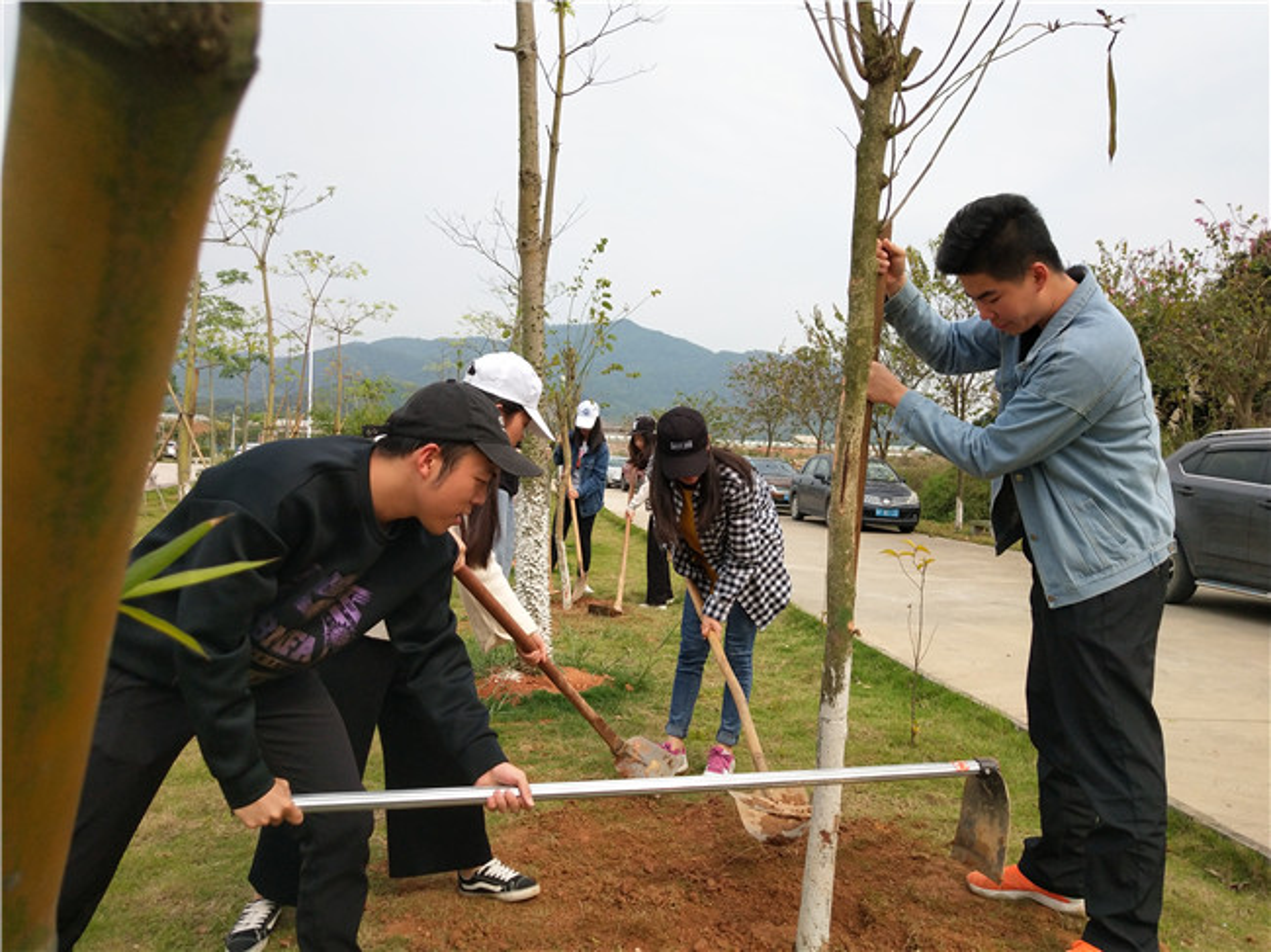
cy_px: 476
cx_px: 636
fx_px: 1101
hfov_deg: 60.0
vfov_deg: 46.8
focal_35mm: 30
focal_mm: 3.95
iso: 73
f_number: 1.8
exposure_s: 1/1599
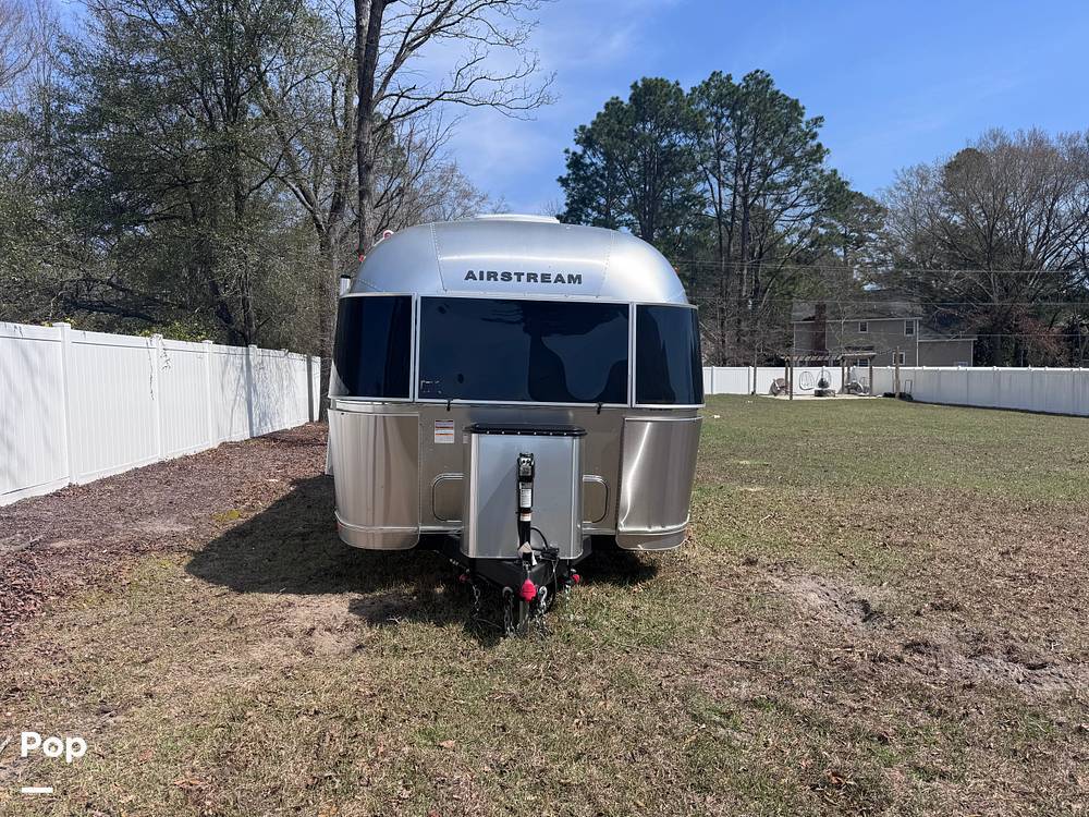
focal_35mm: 24
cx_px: 544
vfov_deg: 56.8
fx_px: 755
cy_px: 408
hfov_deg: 71.6
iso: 80
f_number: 1.78
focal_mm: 6.76
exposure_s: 1/4608
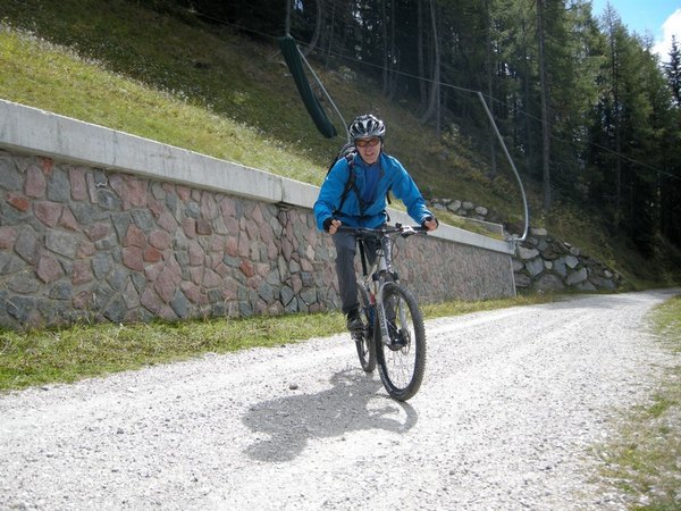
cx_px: 340
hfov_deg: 52.6
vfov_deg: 40.7
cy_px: 256
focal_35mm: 35
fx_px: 689
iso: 64
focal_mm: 7.5
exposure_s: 1/725
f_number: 2.7
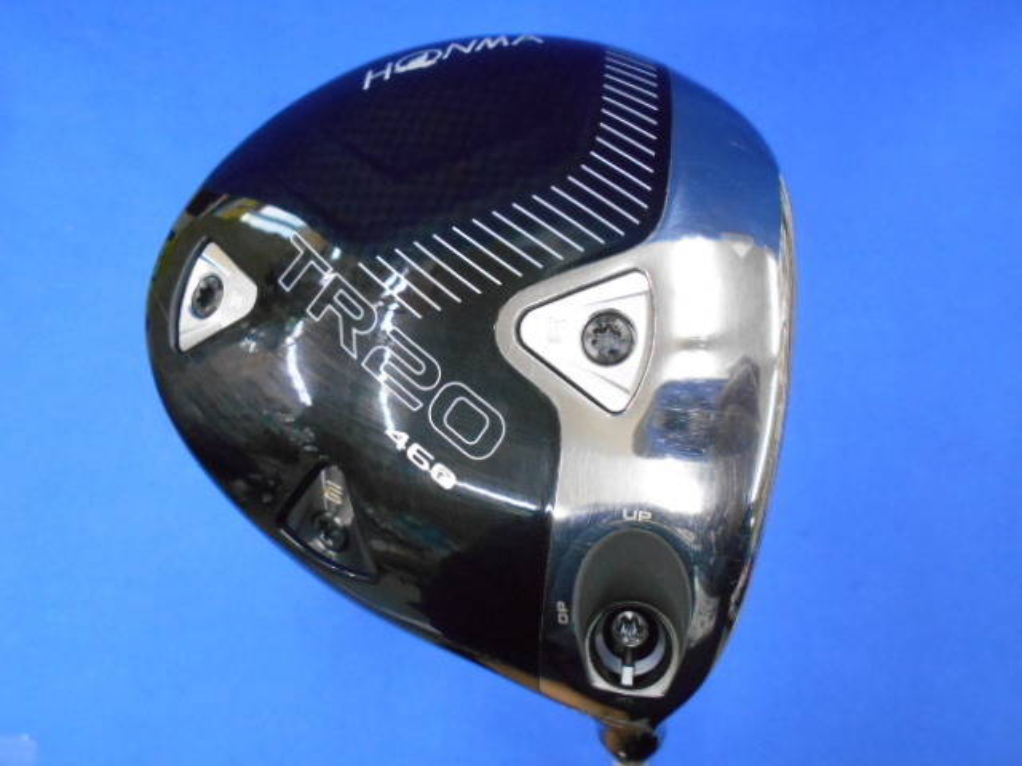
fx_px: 768
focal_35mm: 26
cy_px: 383
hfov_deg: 67.3
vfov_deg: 53.1
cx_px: 511
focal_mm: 4.6
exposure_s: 1/60
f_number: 3.2
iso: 800
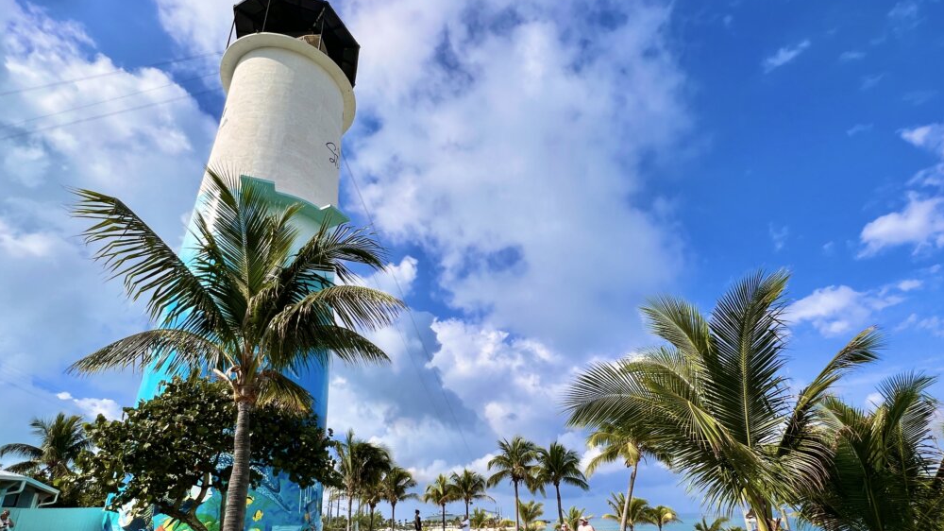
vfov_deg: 62.8
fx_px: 425
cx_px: 487
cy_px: 339
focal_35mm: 17
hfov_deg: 95.9
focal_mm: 1.57
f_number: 1.8
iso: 32
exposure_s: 1/2481
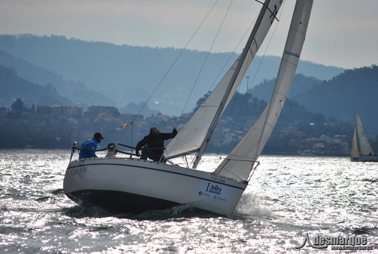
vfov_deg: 5.8
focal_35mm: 240
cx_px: 189
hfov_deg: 8.6
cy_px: 127
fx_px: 2525
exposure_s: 1/2000
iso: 100
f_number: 5.6
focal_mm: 160
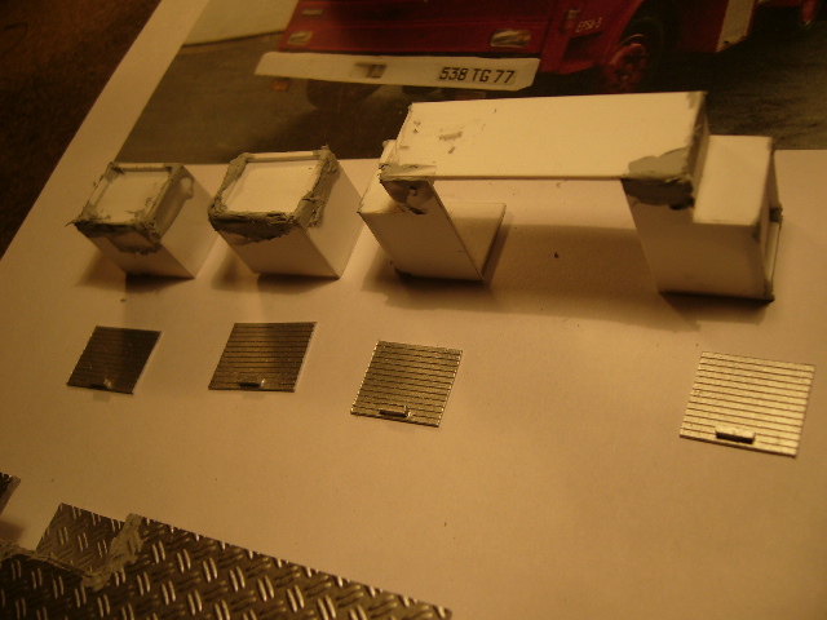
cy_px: 310
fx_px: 836
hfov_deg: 52.6
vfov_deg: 40.7
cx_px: 414
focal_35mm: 35
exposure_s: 1/125
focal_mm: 5.8
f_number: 2.8
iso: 80
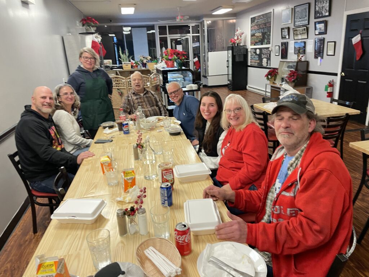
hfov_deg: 67.3
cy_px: 138
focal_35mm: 26
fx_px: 277
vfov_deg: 53.1
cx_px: 184
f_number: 1.6
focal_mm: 4.2
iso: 160
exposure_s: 1/60
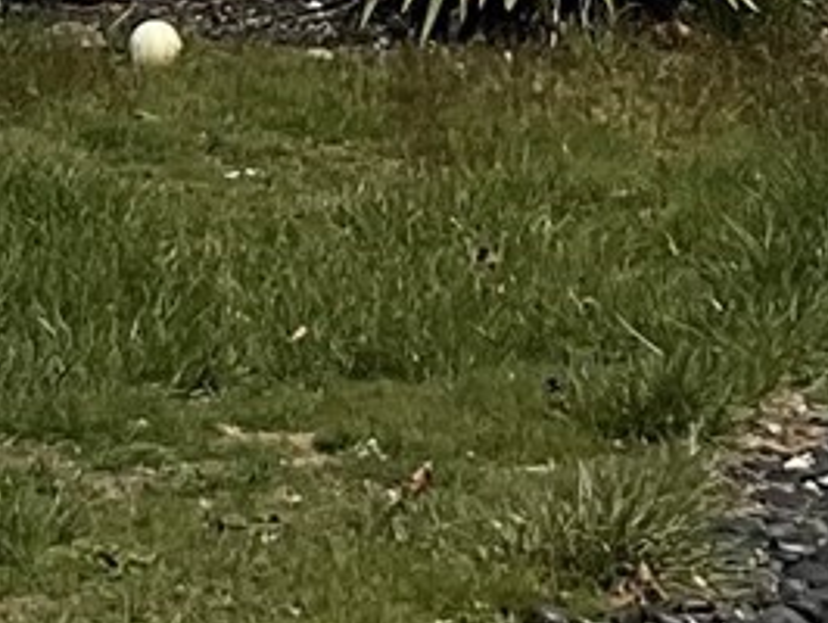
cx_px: -205
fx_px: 5339
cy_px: -944
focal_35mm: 223
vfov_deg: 6.3
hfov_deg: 8.8
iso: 20
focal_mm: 3
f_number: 1.8
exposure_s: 1/4405
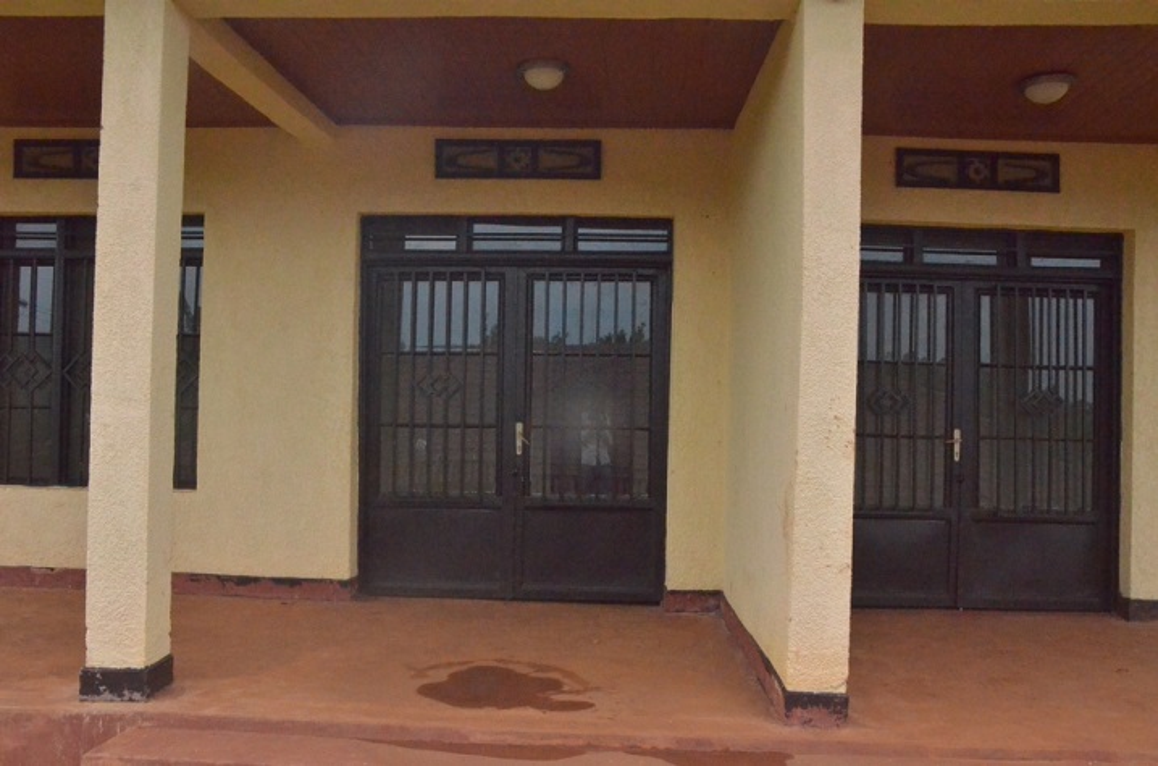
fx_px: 866
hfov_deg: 67.5
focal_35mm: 27
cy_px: 383
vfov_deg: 47.7
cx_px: 579
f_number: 10
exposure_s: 1/2500
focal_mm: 18
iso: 6400
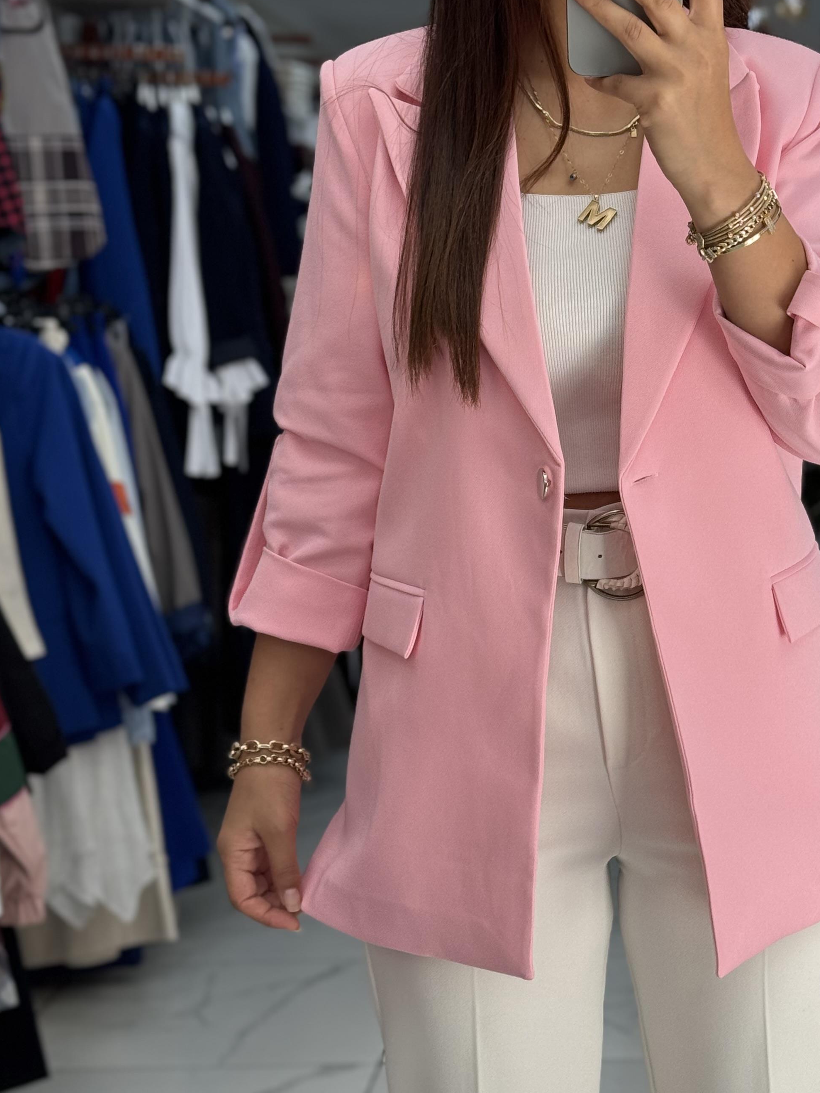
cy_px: 388
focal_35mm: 75
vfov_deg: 25.9
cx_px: 626
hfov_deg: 19.5
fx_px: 2369
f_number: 1.78
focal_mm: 6.76
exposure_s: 1/172
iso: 64
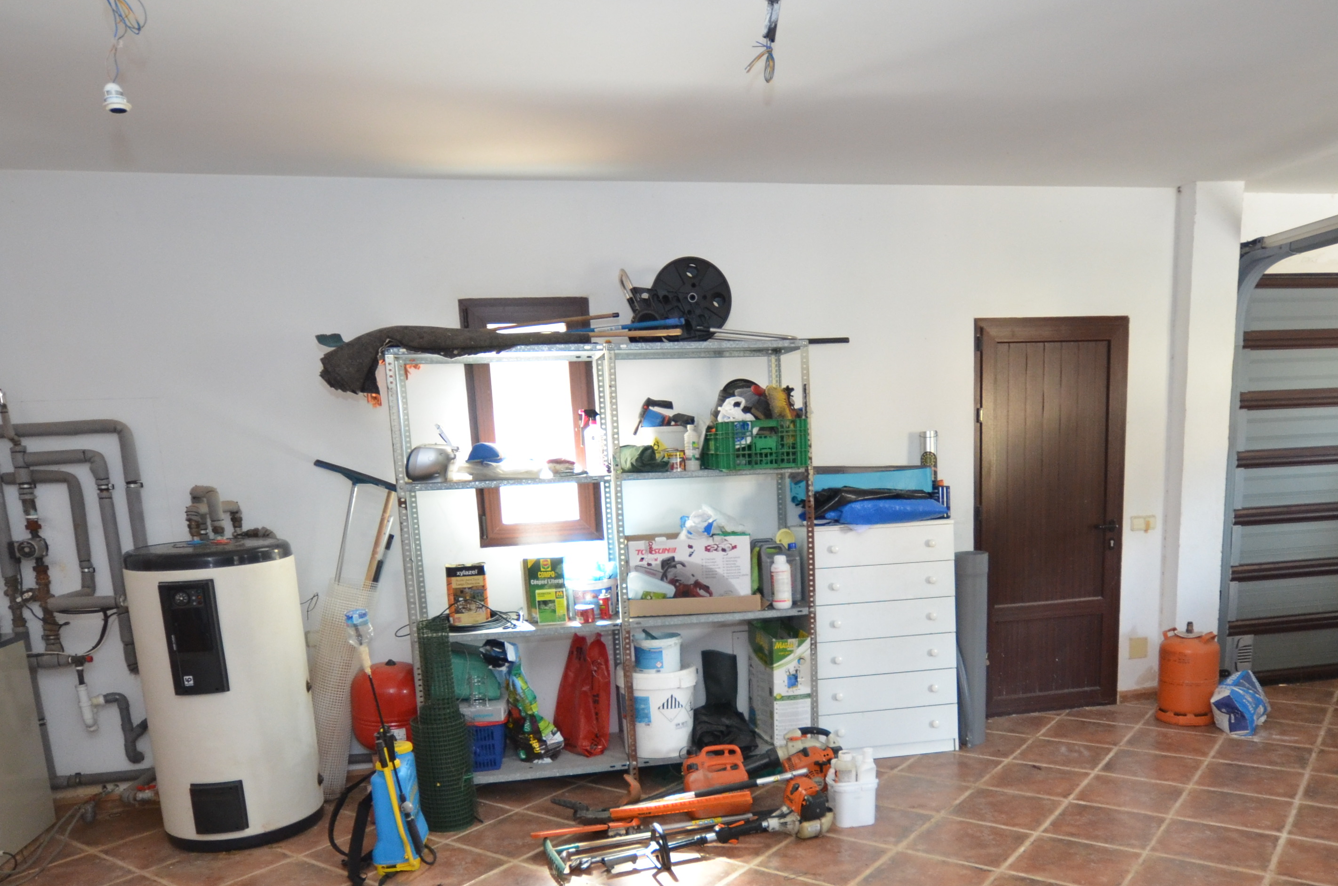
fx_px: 964
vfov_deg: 48.1
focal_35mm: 26
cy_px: 628
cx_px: 738
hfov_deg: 69.3
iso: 900
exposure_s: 1/30
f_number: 4
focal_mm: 10
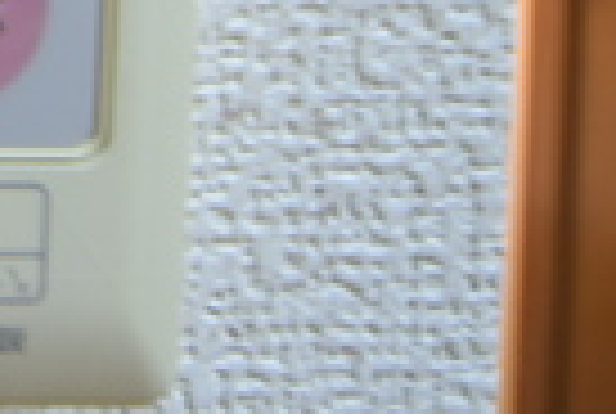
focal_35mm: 56
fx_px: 960
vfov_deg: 18.4
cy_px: -353
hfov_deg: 19.2
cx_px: -625
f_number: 4.5
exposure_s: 1/13
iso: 800
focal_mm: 8
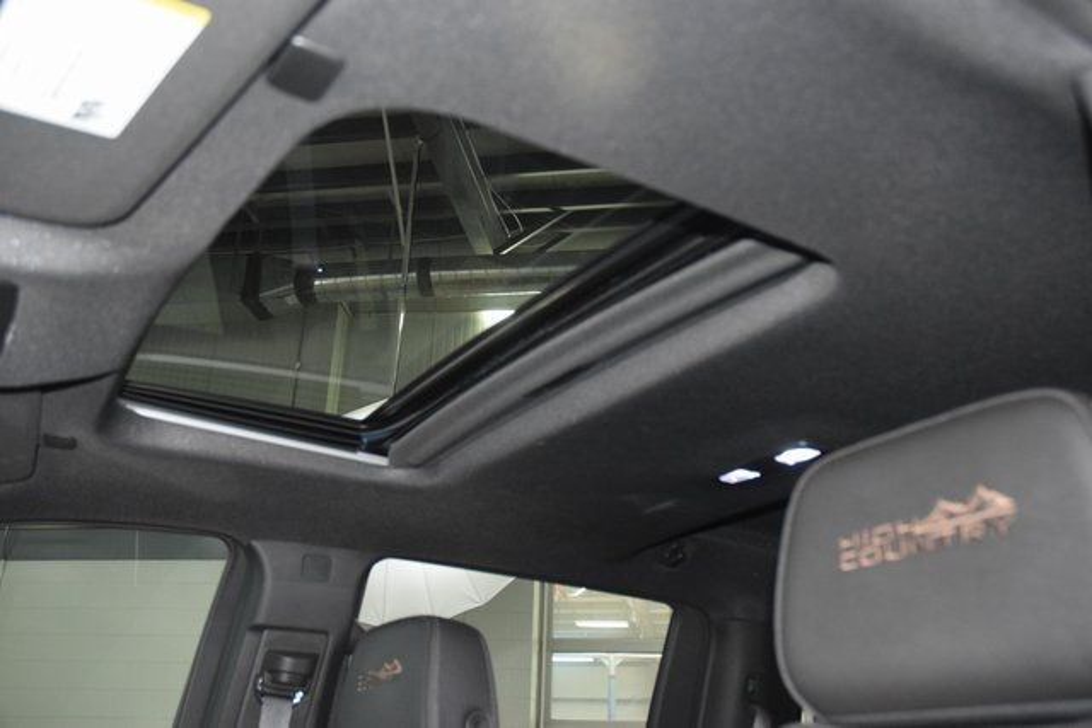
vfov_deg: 40.0
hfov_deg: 57.2
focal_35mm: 33
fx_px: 1001
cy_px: 364
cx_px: 546
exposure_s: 1/80
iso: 3200
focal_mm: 22
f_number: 3.5
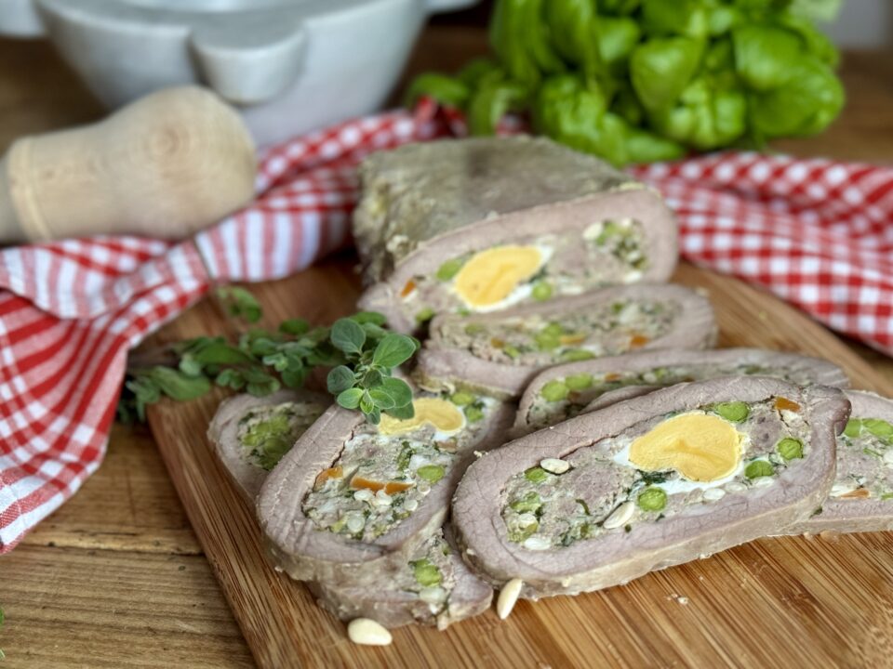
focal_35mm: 48
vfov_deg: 30.3
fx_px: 1238
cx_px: 446
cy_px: 334
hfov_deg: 39.7
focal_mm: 6.76
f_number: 1.78
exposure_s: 1/40
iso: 500
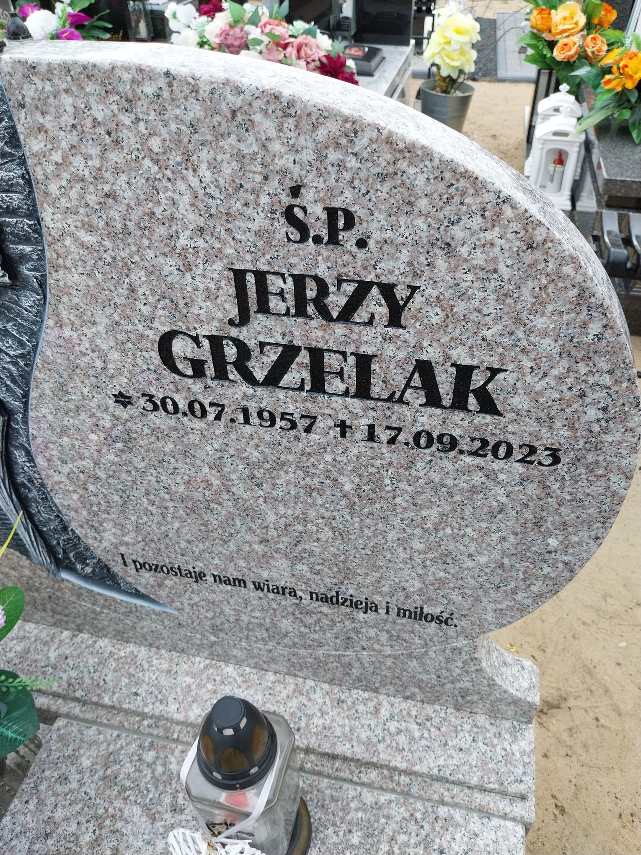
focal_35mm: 26
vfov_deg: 67.3
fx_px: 642
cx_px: 320
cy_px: 428
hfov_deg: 53.1
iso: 25
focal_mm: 4
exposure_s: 1/194
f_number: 1.8
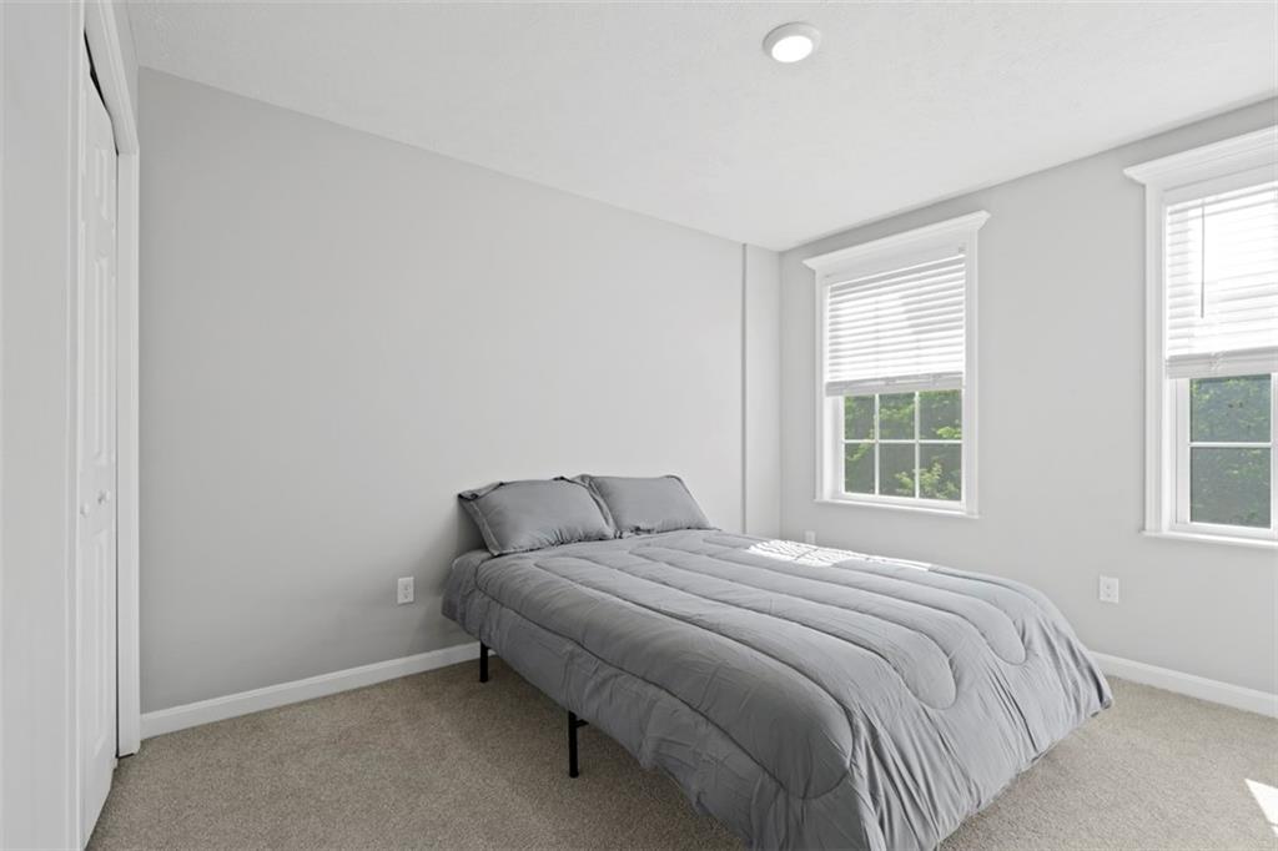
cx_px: 639
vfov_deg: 73.7
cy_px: 426
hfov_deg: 96.8
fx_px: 568
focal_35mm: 16
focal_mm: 16
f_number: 6.7
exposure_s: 1/30
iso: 400
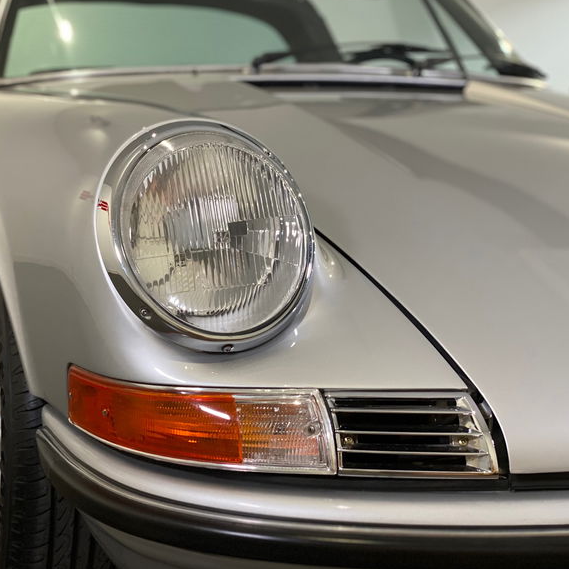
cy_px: 283
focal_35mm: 62
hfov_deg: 27.6
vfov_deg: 27.7
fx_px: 1153
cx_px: 220
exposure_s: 1/40
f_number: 2
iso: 200
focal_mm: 6
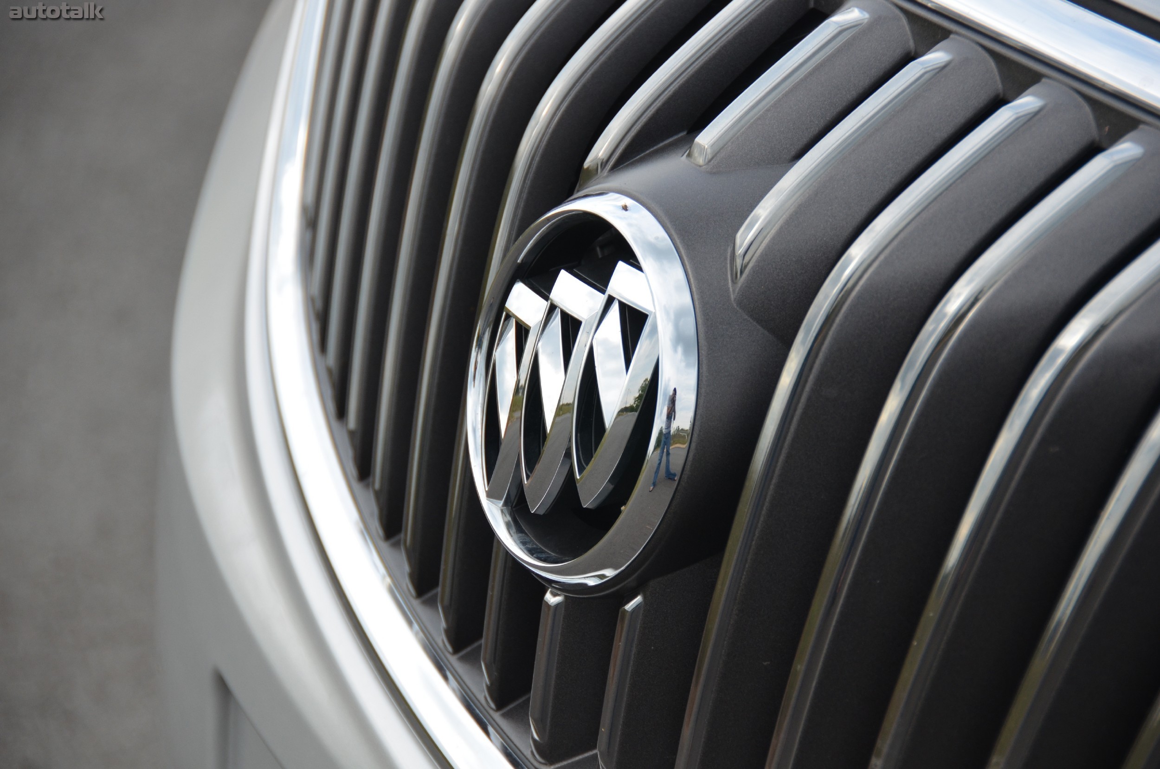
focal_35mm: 180
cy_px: 384
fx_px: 5788
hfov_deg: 11.4
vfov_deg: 7.6
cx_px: 580
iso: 500
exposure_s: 1/1000
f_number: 5.3
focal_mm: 120
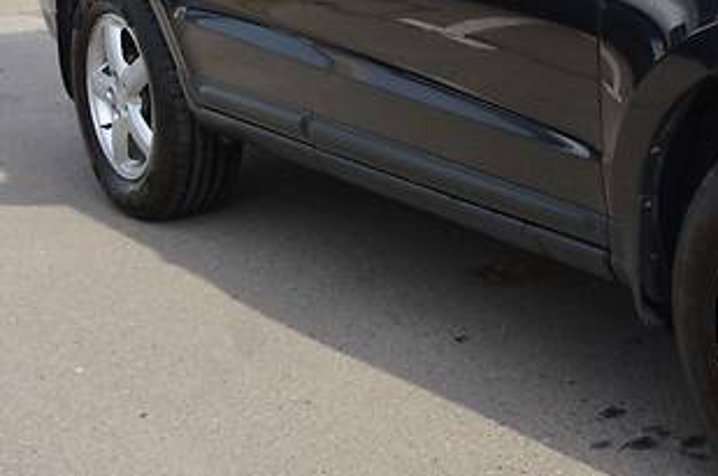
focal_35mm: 70
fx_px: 1394
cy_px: 14
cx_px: 855
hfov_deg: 25.9
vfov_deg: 18.9
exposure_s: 1/200
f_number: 7.1
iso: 100
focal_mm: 18
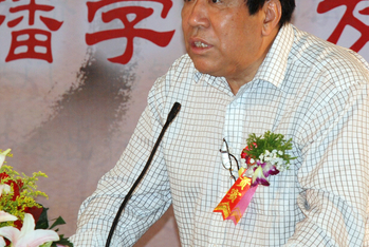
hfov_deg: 8.5
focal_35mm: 241
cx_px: 221
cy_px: 61
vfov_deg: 5.7
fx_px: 2474
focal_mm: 70
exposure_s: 1/60
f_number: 4.5
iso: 400
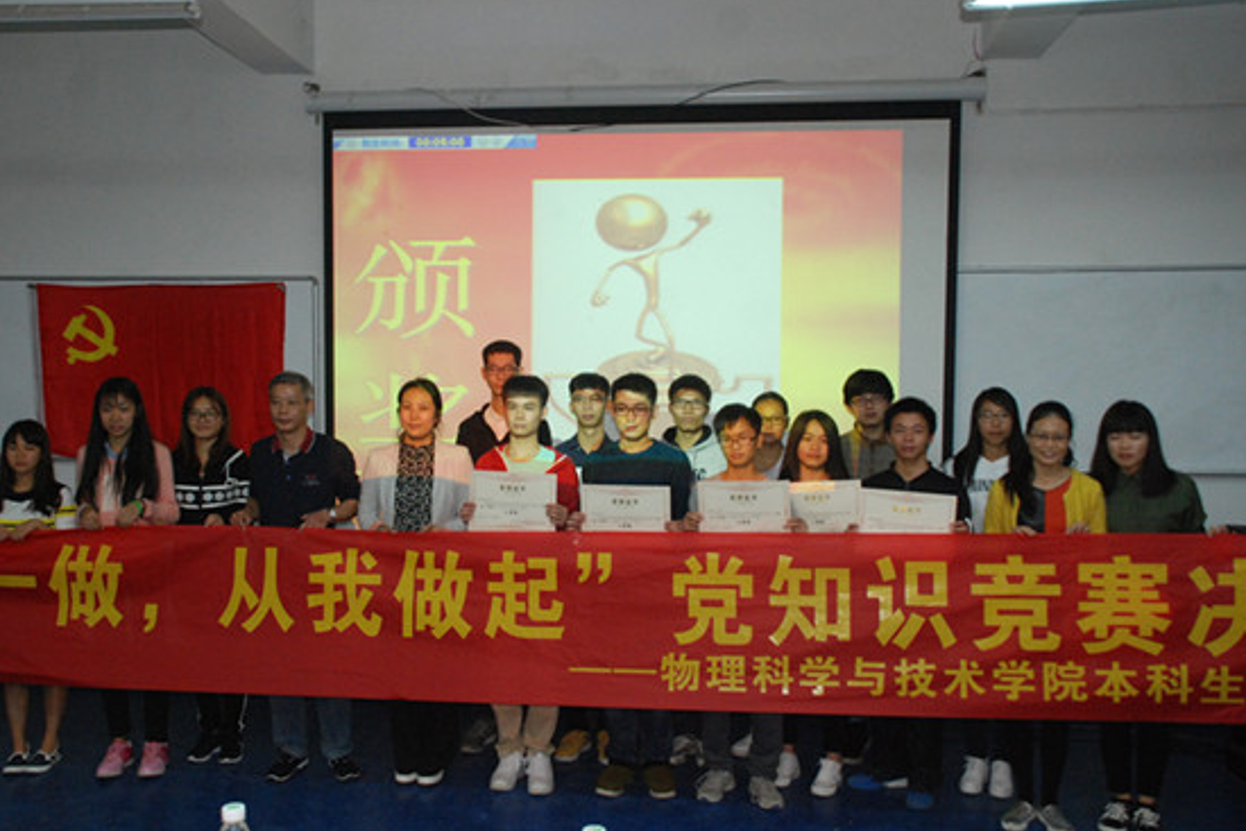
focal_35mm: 36
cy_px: 404
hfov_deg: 53.1
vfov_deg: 36.9
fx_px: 1246
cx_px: 589
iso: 1250
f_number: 5.6
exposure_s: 1/60
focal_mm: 22
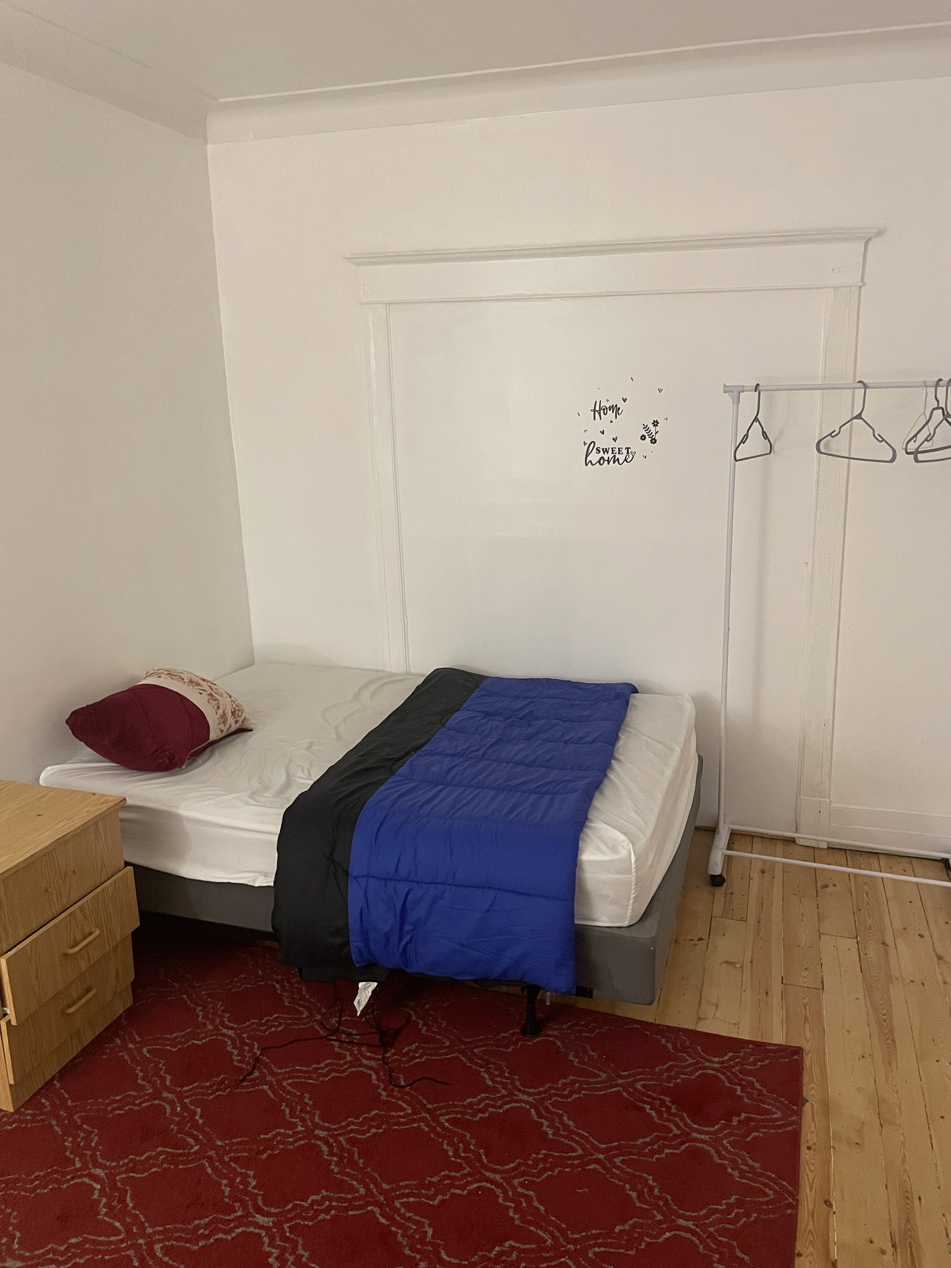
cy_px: 634
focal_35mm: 26
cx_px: 476
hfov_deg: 53.1
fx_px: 952
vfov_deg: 67.3
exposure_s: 1/60
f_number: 1.6
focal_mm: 4.2
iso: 500
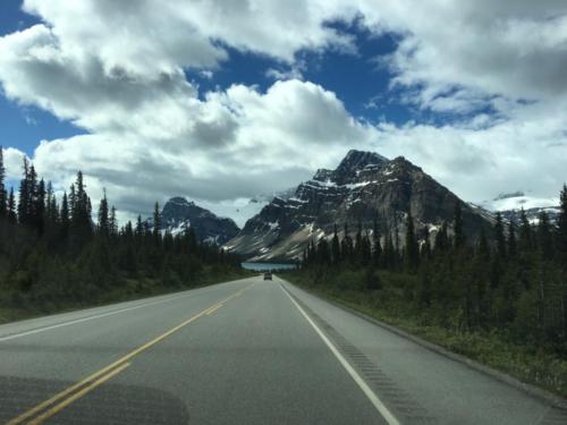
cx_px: 284
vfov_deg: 48.2
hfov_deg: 61.7
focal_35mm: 29
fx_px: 475
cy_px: 212
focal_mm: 4.15
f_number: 2.2
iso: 25
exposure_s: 1/2959
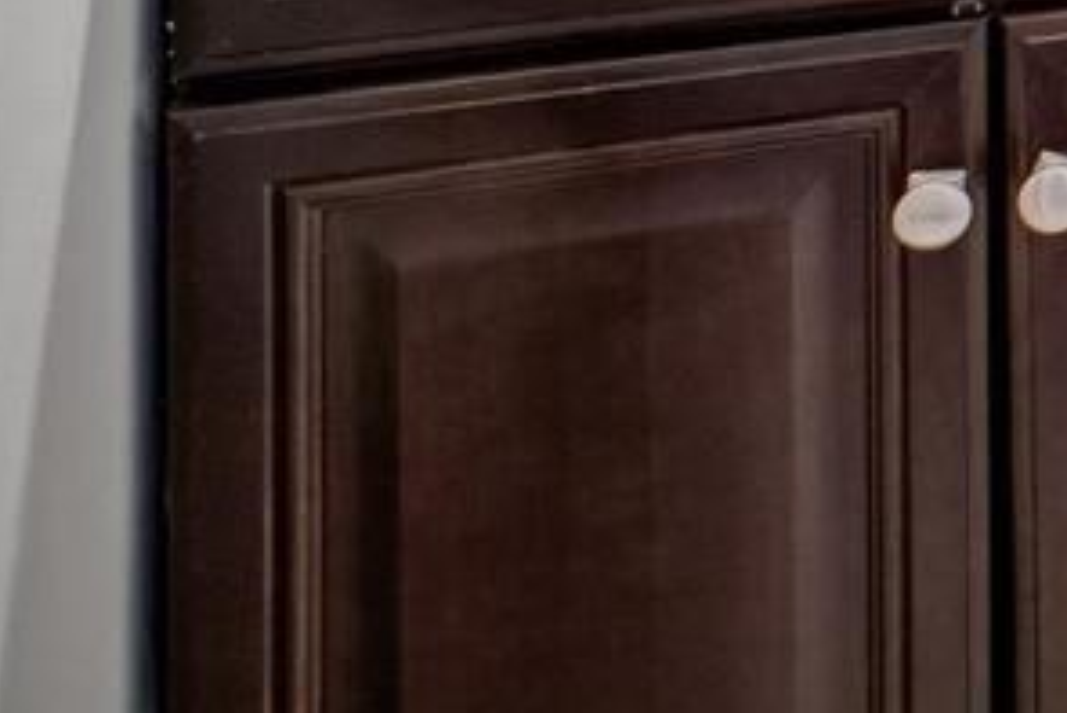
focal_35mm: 80
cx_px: 2405
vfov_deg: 14.0
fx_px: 2385
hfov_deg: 15.9
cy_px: -760
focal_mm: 11
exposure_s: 1/13
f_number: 8
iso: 500
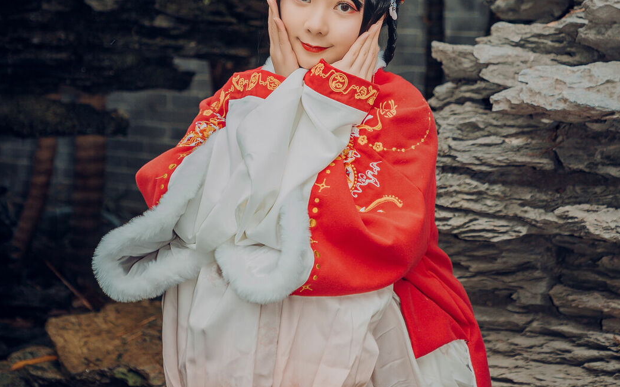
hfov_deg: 17.4
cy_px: 53
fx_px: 2028
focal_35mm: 120
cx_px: 310
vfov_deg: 10.9
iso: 400
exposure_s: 1/100
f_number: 4
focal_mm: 78
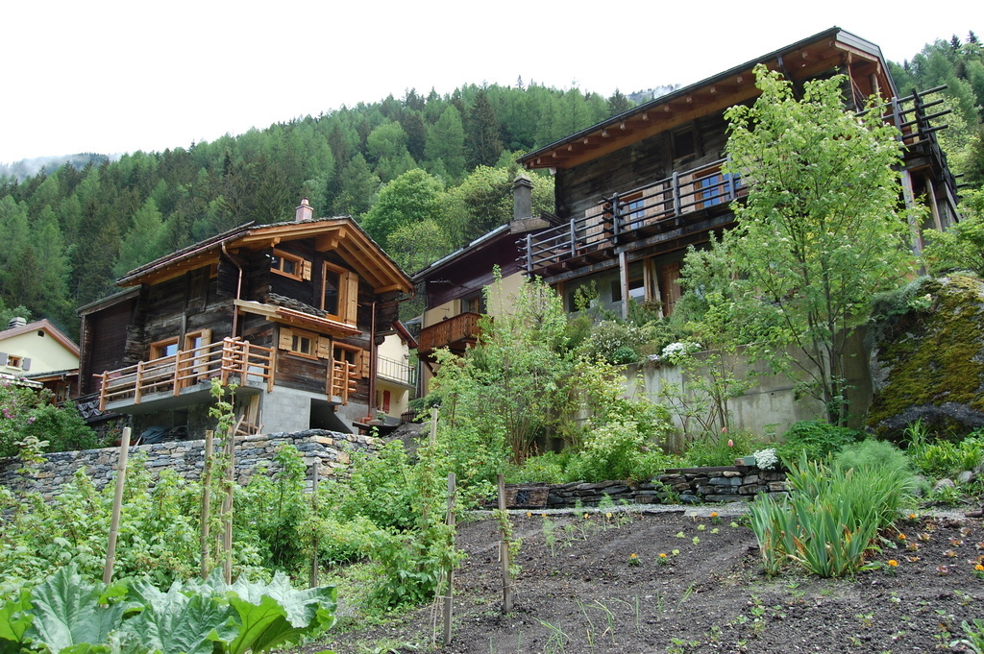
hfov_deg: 67.4
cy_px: 327
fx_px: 737
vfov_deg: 47.9
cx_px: 492
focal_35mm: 27
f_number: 6.3
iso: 200
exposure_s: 1/160
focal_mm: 18
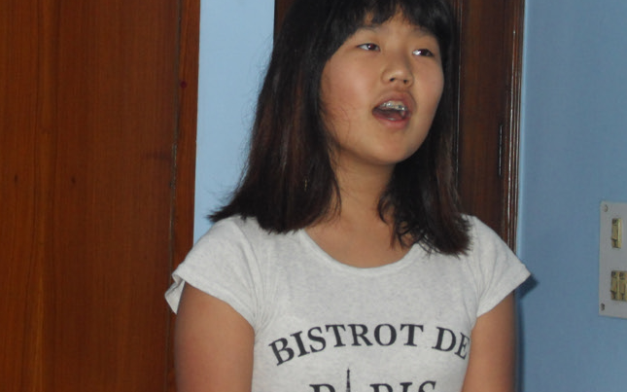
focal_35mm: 134
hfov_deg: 15.6
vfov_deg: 9.8
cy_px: 130
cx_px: 295
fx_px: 2290
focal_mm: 21.6
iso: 320
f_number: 5.7
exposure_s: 1/90
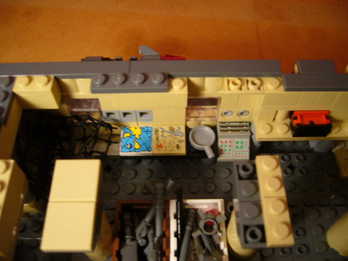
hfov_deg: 52.6
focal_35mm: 35
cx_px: 174
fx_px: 352
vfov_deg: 40.7
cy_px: 130
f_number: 2.8
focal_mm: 5.8
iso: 100
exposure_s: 1/20
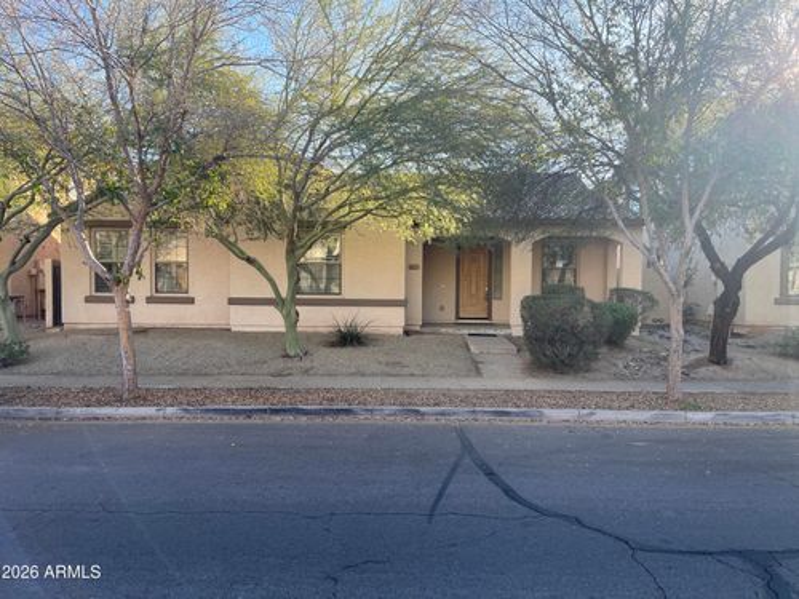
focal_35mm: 25
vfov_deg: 54.9
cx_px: 400
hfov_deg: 69.4
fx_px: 577
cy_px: 300
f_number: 1.6
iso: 32
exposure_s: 1/428
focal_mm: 5.1
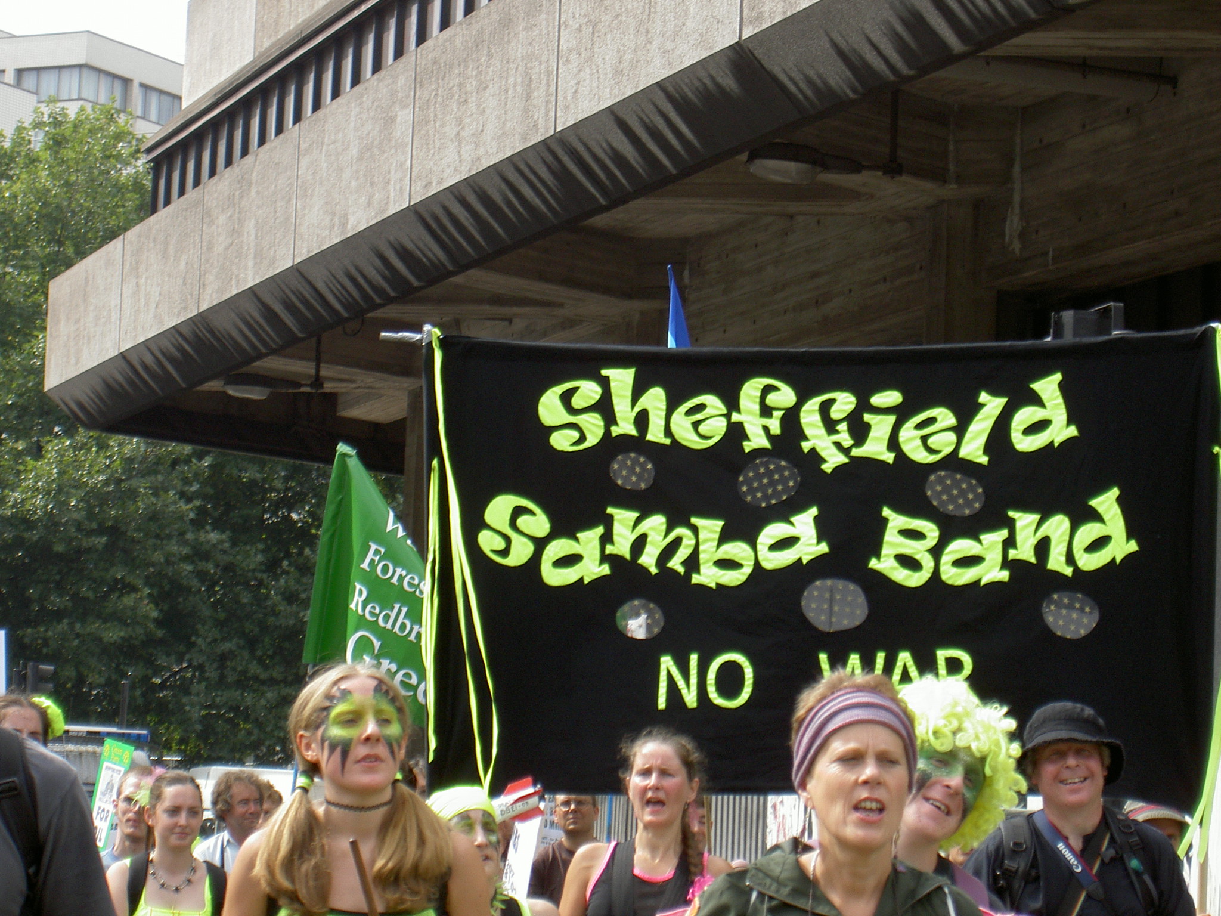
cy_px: 458
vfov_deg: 12.8
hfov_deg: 17.0
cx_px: 610
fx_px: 4092
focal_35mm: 116
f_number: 4.9
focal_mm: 24
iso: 100
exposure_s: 1/213
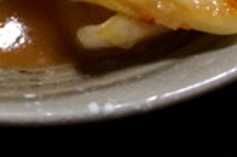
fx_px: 1429
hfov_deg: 9.4
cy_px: -208
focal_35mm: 217
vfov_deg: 6.1
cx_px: 31
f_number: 5
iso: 3200
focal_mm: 31
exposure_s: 1/40
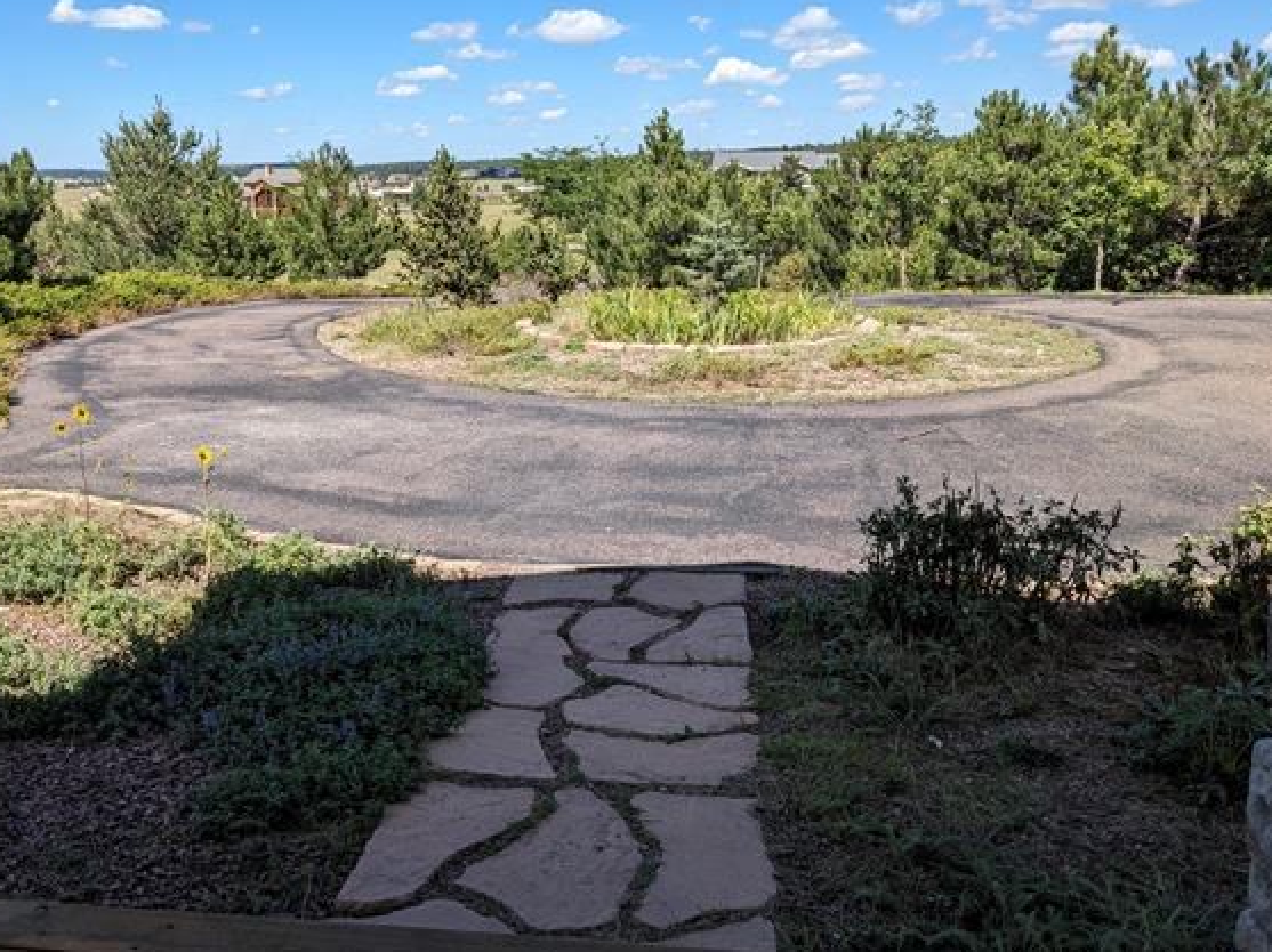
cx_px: 557
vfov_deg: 45.3
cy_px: 417
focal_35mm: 31
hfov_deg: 58.2
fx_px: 1138
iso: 58
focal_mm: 4.38
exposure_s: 1/2336
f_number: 1.73
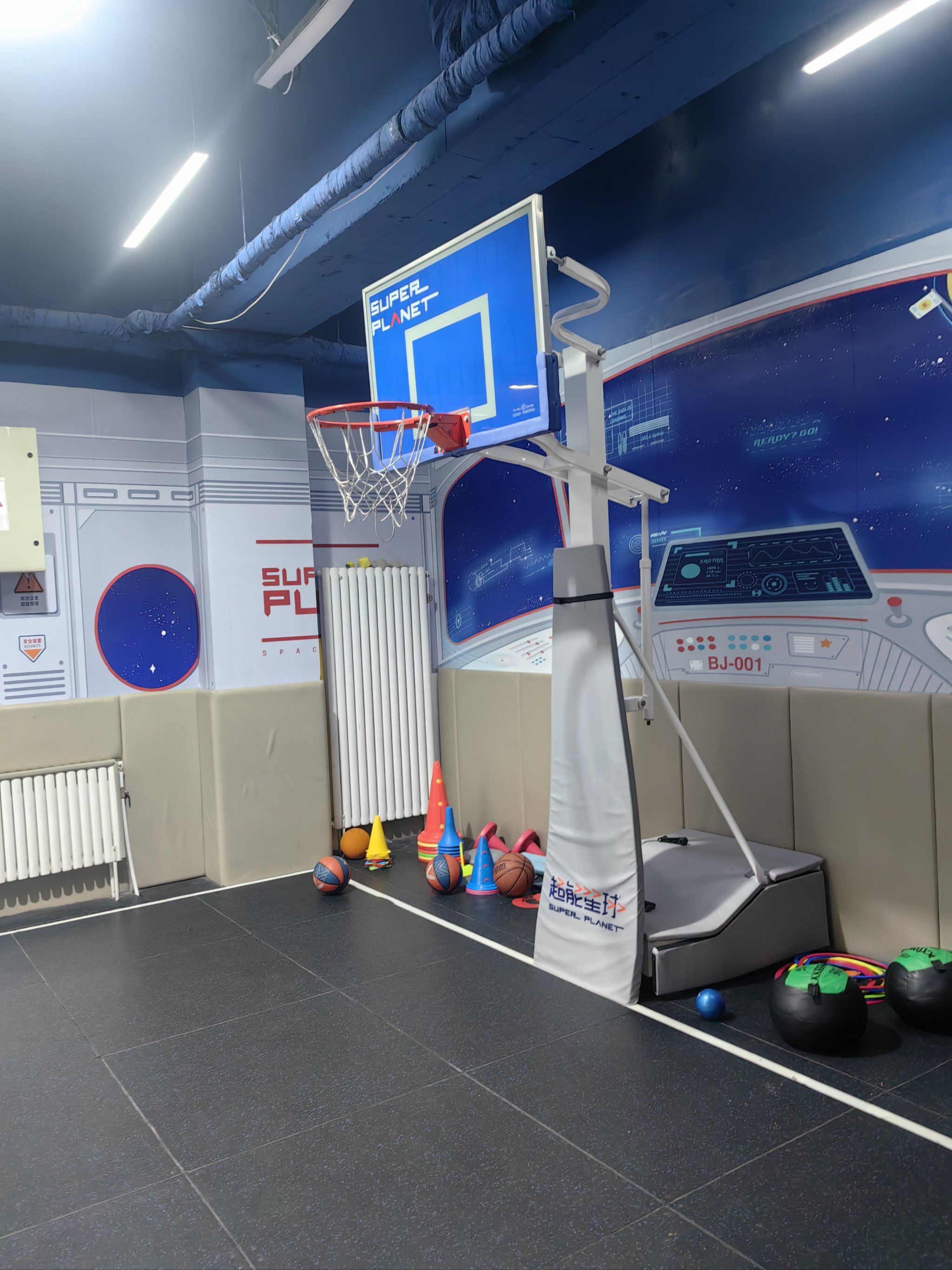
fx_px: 990
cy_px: 635
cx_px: 476
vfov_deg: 65.3
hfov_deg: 51.4
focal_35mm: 27
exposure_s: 1/100
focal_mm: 5.75
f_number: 2
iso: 125
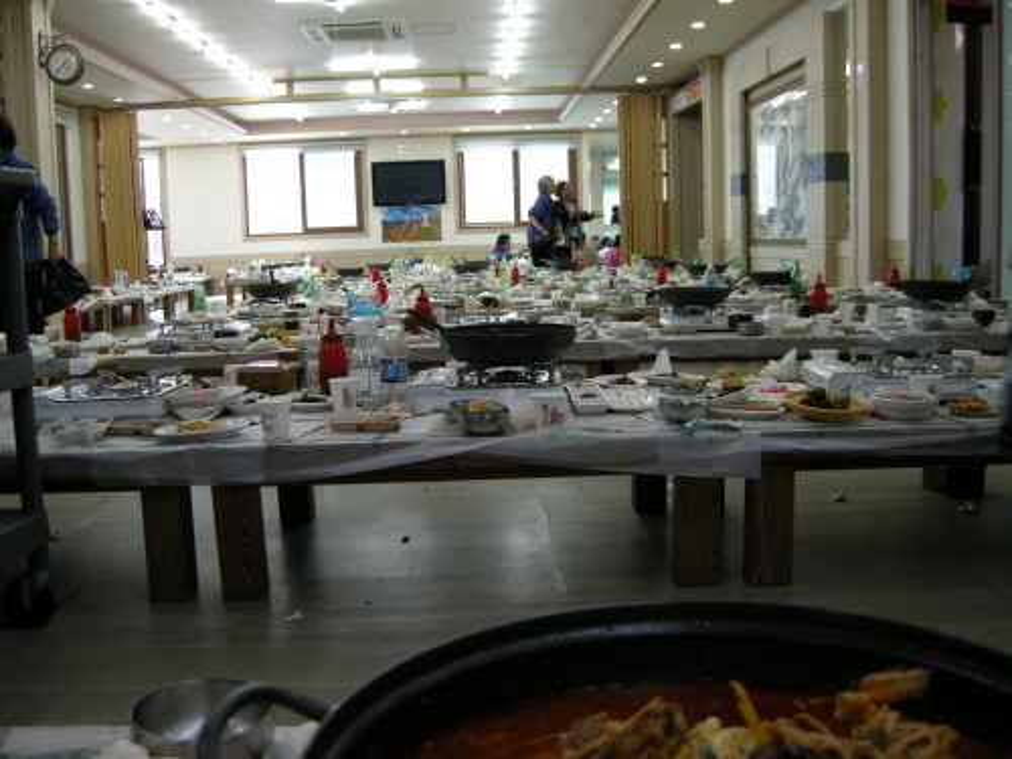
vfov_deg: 40.7
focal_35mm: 35
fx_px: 1023
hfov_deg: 52.6
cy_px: 380
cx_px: 506
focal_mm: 7.5
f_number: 2.7
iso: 98
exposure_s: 1/60
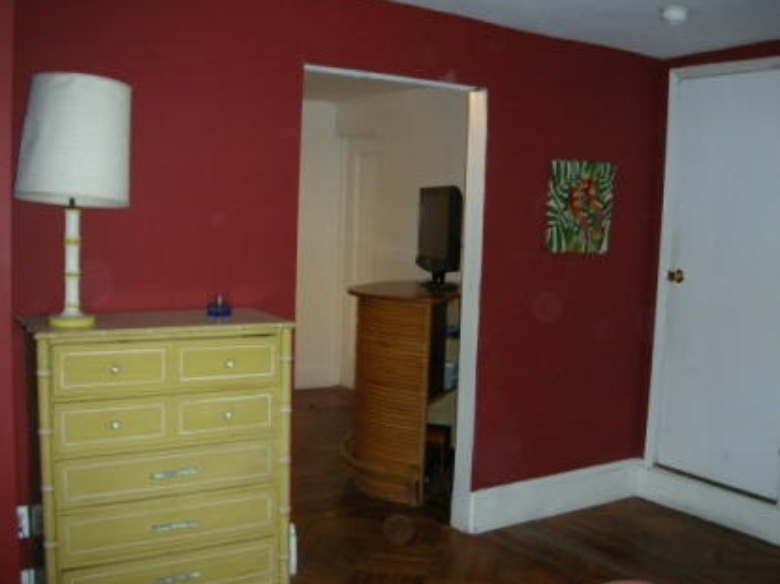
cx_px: 387
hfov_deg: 49.0
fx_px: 856
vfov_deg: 37.7
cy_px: 295
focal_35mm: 38
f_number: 3
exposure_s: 1/60.1
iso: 198
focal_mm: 5.8
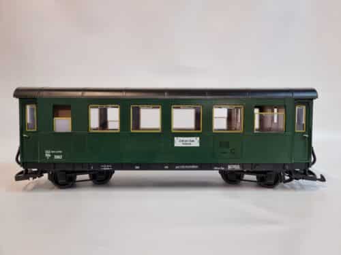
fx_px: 236
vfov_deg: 56.8
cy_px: 128
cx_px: 170
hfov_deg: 71.6
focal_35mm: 24
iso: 200
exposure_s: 1/100
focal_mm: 6.7
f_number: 1.8
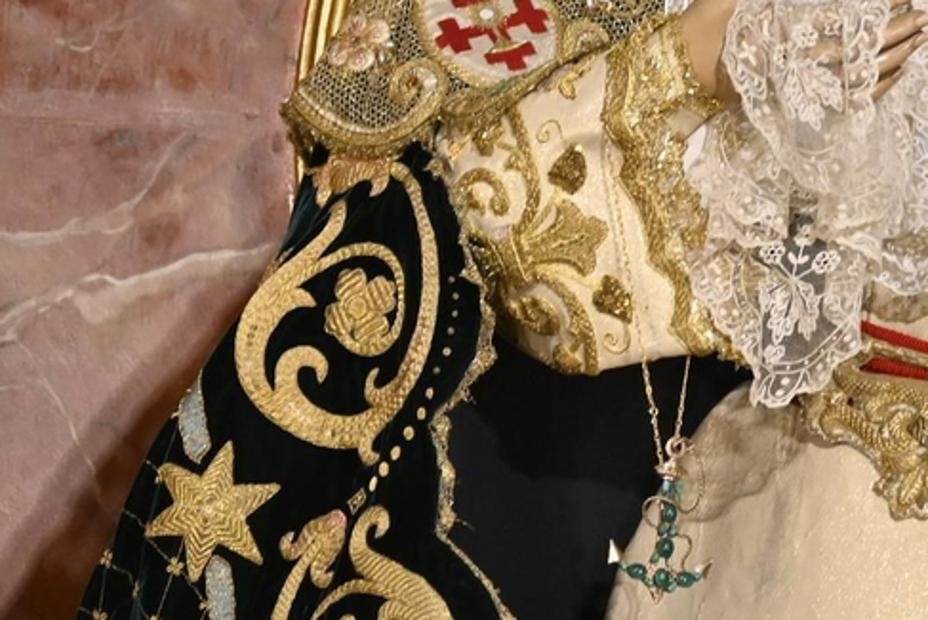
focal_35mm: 788
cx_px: 1153
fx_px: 20318
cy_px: -103
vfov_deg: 1.7
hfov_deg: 2.6
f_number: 5.6
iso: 1600
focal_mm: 160
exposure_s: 1/200
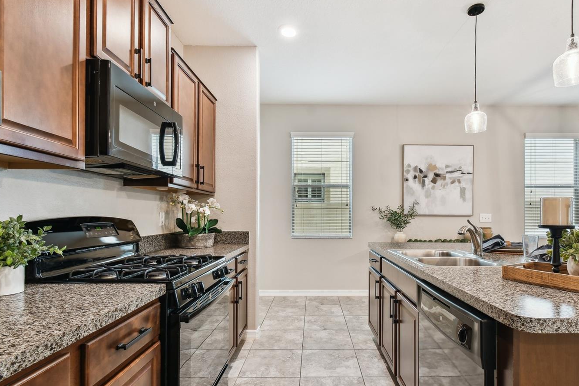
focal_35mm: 18
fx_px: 289
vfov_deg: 67.3
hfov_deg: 89.8
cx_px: 314
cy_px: 208
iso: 100
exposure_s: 1/2
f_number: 7.1
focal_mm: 10
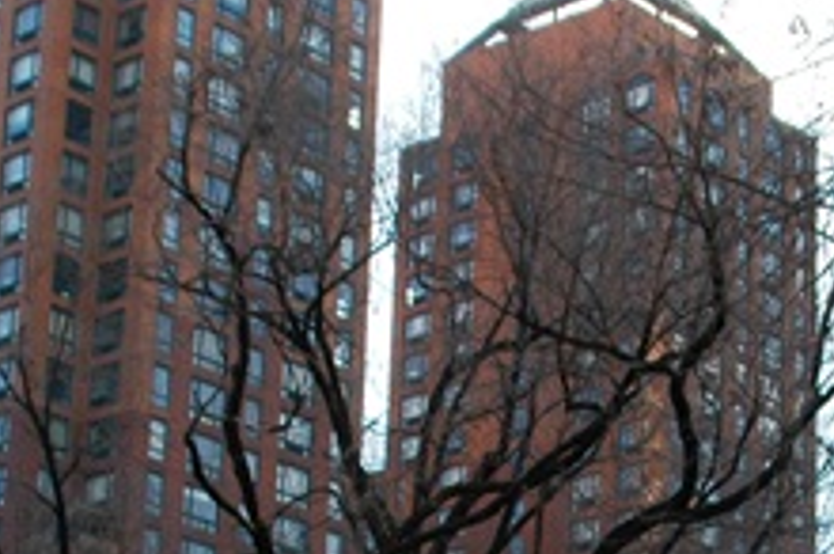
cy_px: 607
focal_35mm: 120
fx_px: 2776
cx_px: 610
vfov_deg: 11.2
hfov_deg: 17.0
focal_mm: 22
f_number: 10
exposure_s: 1/200
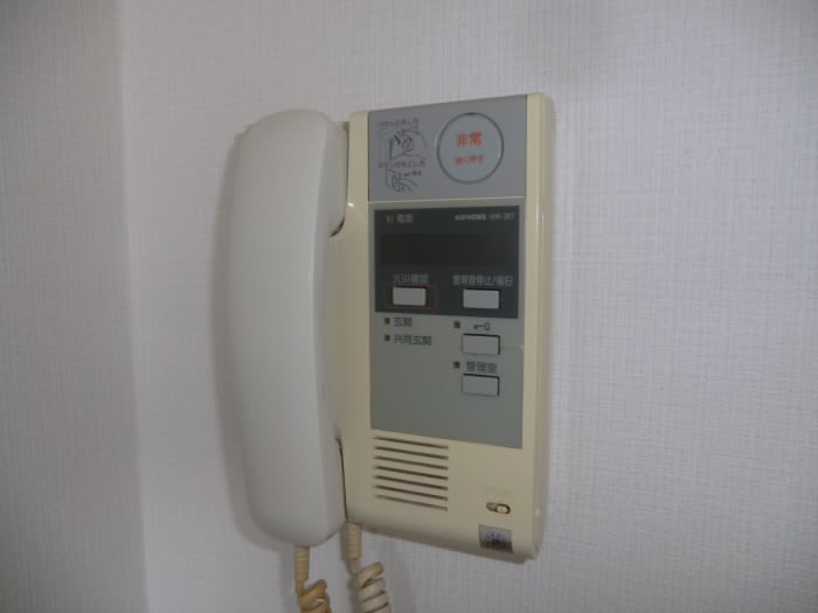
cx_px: 409
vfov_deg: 56.8
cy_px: 306
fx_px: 567
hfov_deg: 71.6
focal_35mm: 24
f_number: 3.2
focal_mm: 4.3
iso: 160
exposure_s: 1/60
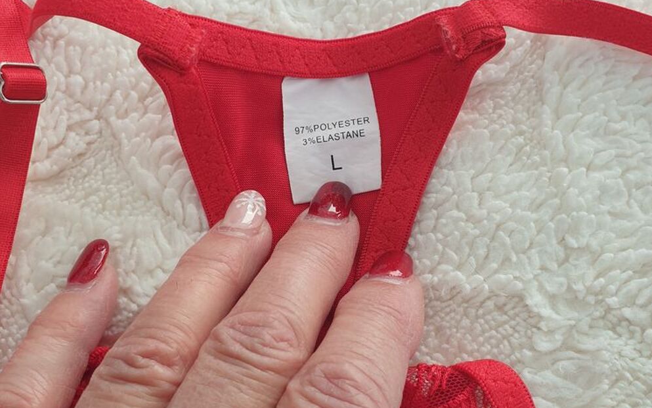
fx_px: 658
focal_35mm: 37
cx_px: 328
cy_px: 180
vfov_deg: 34.4
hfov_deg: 52.7
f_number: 2.4
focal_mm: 4.3
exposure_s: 1/145
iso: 50
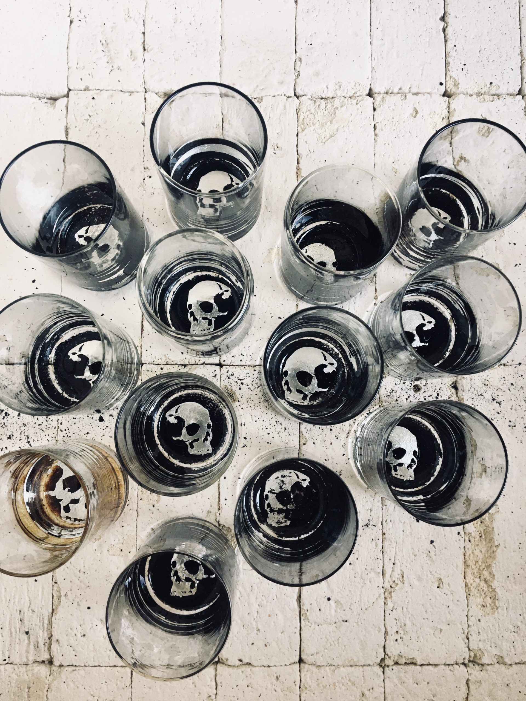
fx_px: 588
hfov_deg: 48.2
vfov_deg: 61.7
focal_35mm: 29
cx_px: 263
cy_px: 350
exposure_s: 1/30
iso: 32
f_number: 2.2
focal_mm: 4.15
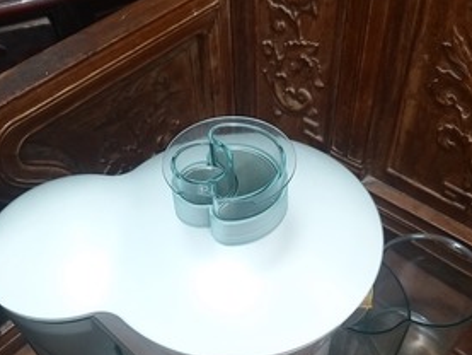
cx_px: 240
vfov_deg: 36.3
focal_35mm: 39
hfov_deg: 47.8
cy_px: 251
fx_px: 532
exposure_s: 1/25
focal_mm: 3.93
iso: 125
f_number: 1.7
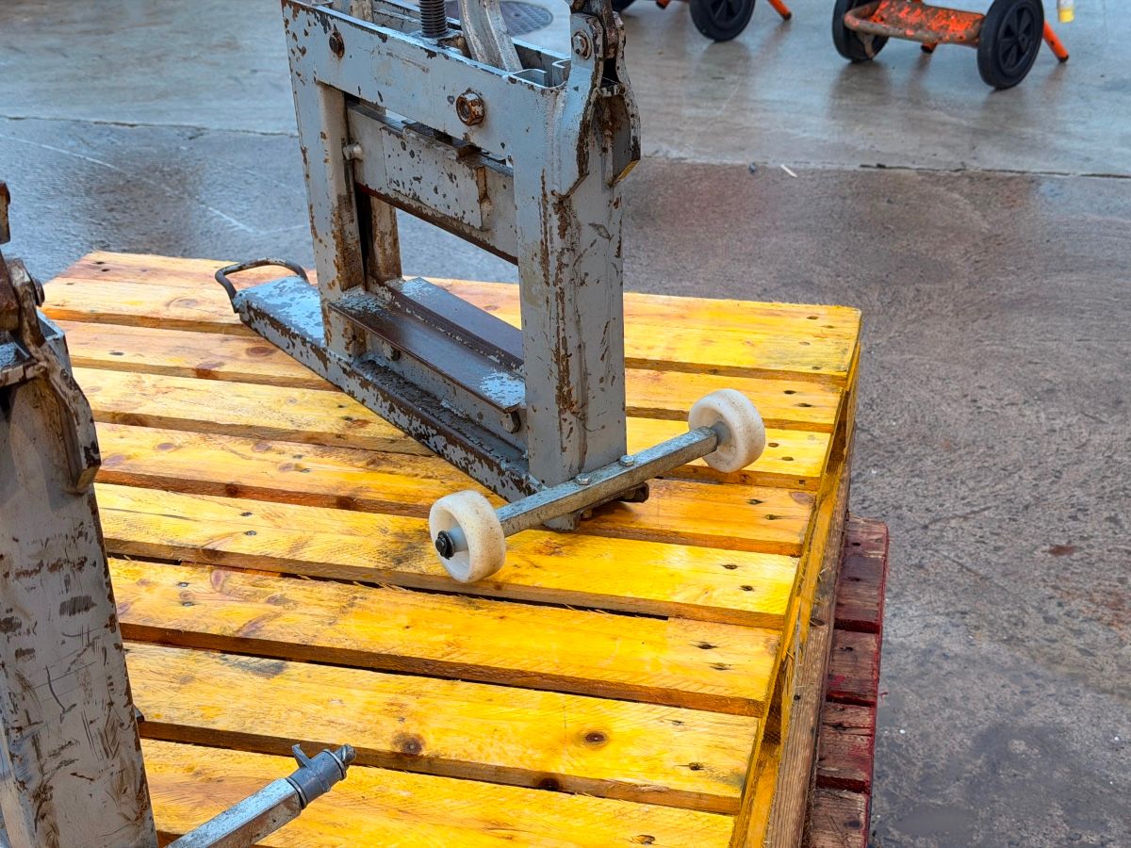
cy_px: 424
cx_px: 566
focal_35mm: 48
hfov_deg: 39.7
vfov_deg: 30.3
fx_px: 1568
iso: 50
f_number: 1.78
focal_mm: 6.76
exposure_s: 1/50
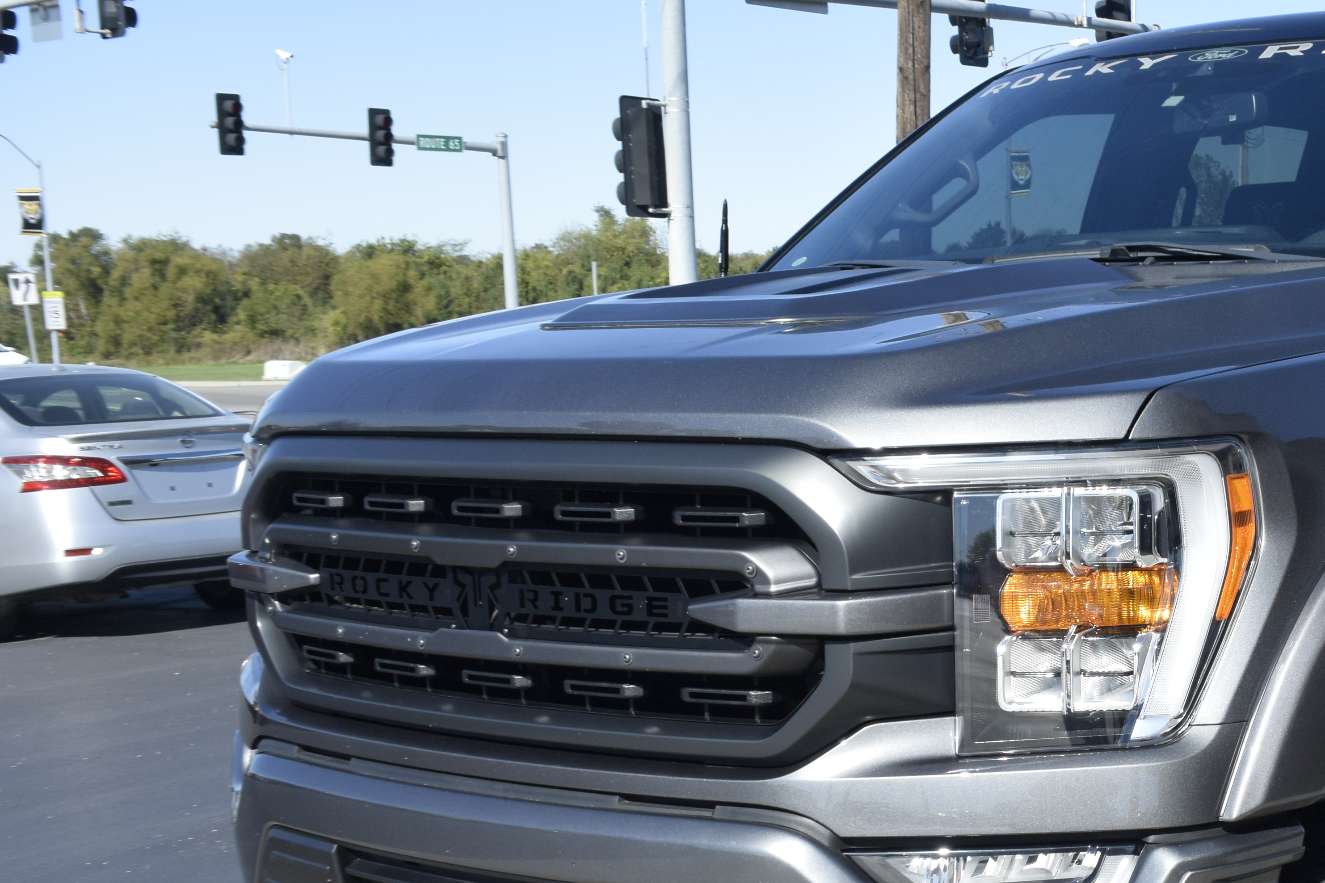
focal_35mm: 60
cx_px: 1155
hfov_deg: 32.0
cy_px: 707
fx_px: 2208
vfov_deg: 22.3
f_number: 5.6
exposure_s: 1/500
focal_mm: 12.6
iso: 160
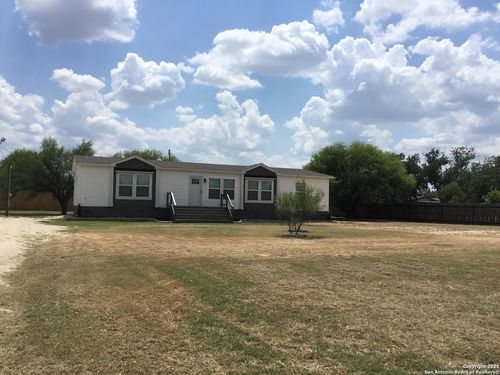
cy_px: 188
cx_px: 250
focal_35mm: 31
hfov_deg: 58.4
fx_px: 448
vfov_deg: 45.4
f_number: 2.4
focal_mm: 3.3
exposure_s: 1/3021
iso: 25
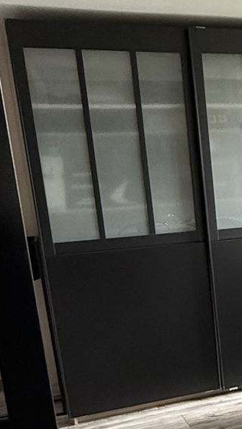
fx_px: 661
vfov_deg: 34.9
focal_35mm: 58
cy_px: 343
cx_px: 341
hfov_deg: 18.8
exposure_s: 1/70
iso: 320
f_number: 2.2
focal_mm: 2.22
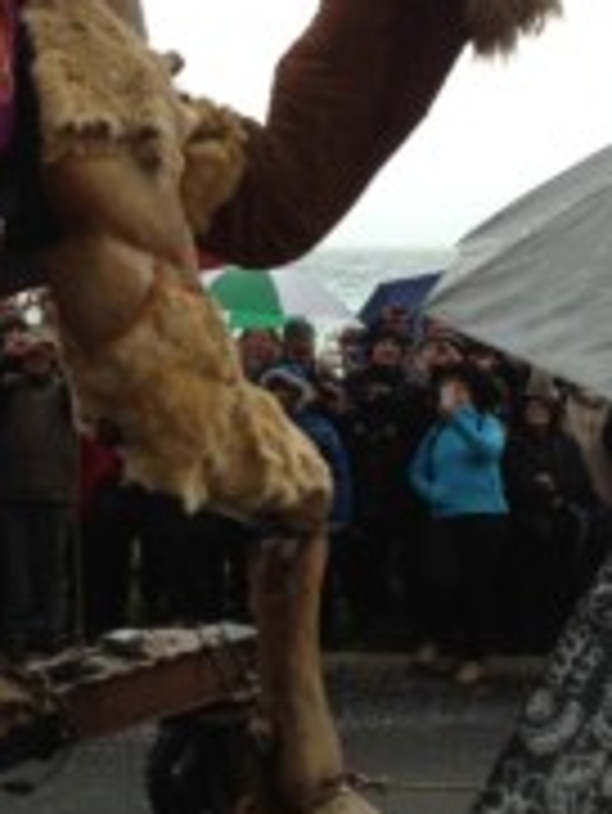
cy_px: 279
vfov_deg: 21.5
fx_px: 2143
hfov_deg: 15.8
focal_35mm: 91
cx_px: -83
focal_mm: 4.13
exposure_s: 1/120
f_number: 2.4
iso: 80
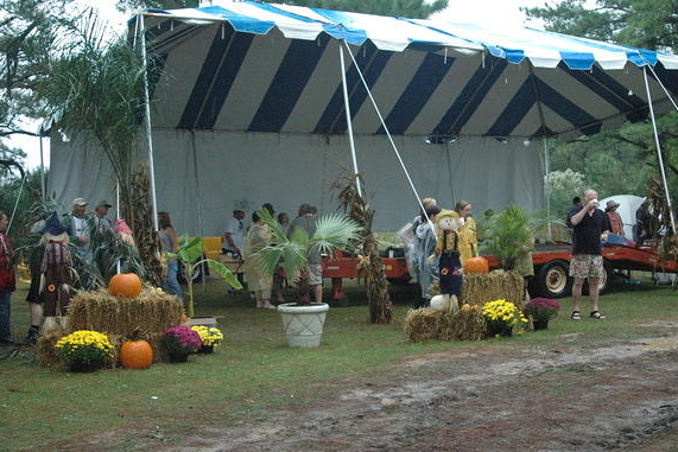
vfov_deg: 28.7
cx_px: 318
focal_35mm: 47
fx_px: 885
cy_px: 224
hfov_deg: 41.9
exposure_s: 1/200
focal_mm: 28
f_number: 7.1
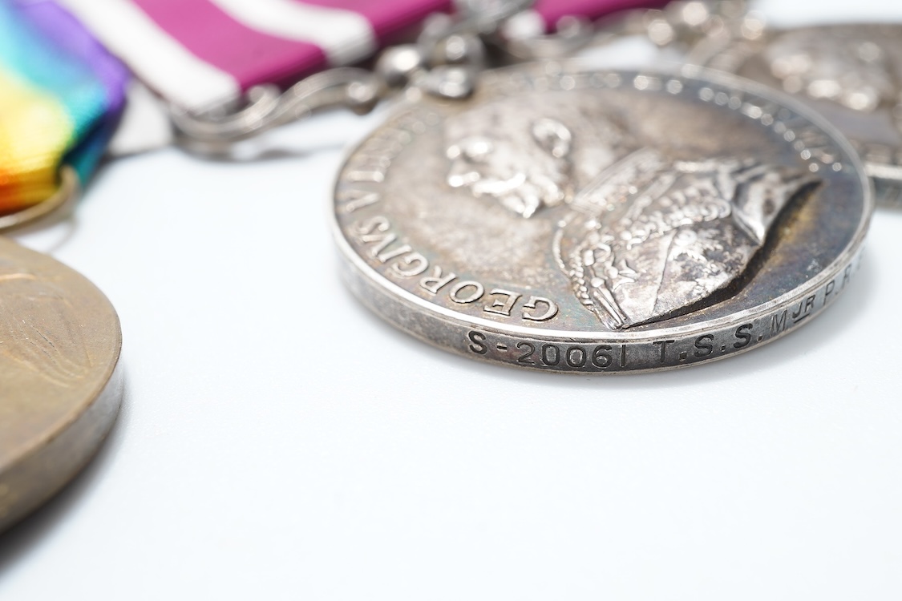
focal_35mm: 45
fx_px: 1127
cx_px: 451
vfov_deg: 29.9
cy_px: 300
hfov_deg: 43.6
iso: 100
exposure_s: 1/100
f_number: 16
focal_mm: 30
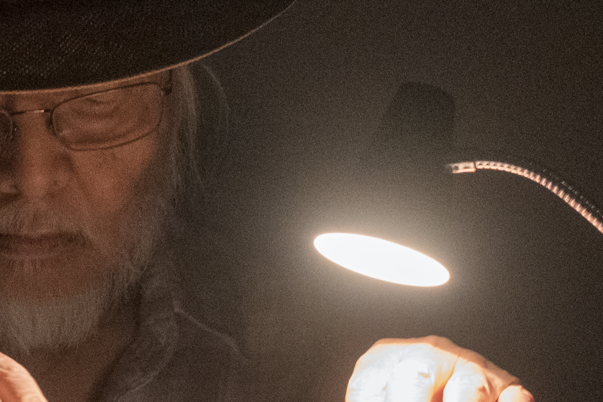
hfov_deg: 9.4
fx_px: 3668
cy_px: 90
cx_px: 89
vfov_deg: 6.3
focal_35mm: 219
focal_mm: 35
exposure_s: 1/80
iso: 3200
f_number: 5.6
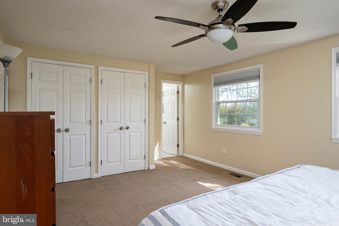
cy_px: 113
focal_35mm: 21
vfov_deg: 59.5
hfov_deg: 81.2
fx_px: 198
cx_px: 170
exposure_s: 1/200
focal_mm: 21
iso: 320
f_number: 9
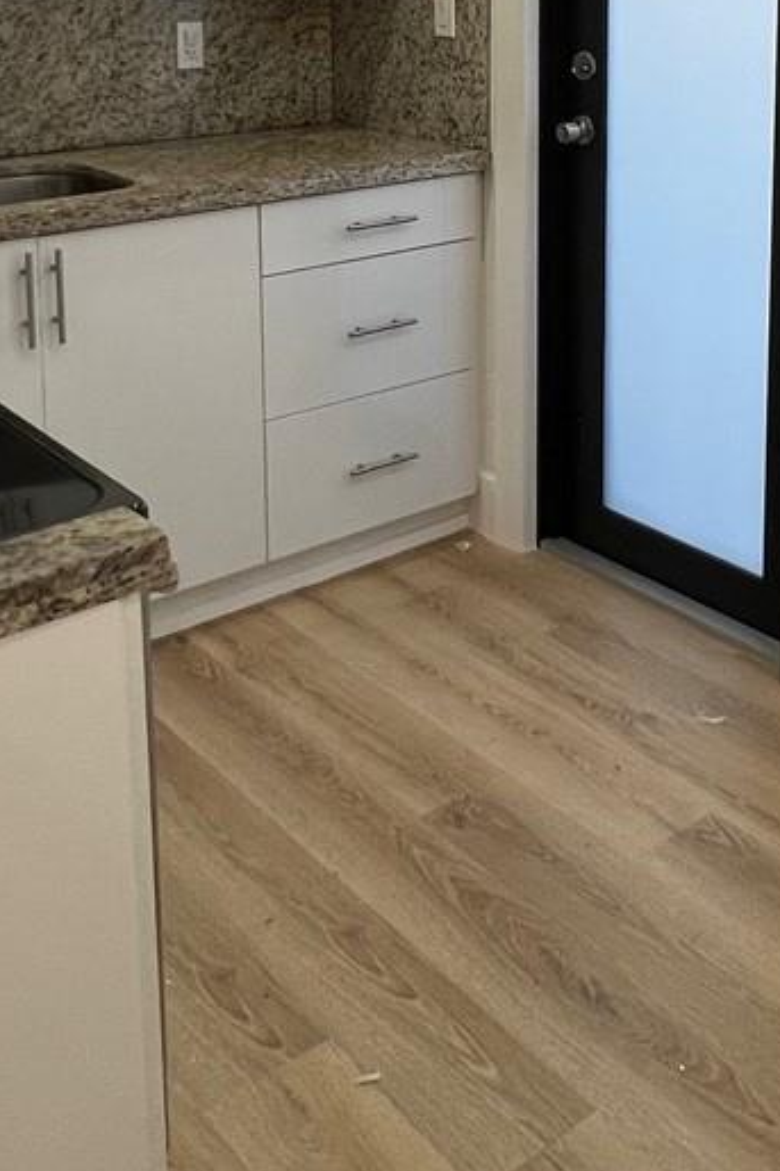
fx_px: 1366
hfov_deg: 31.6
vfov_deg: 42.3
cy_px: 98
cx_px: 523
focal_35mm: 42
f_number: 1.8
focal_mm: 1.57
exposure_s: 1/120
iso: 100
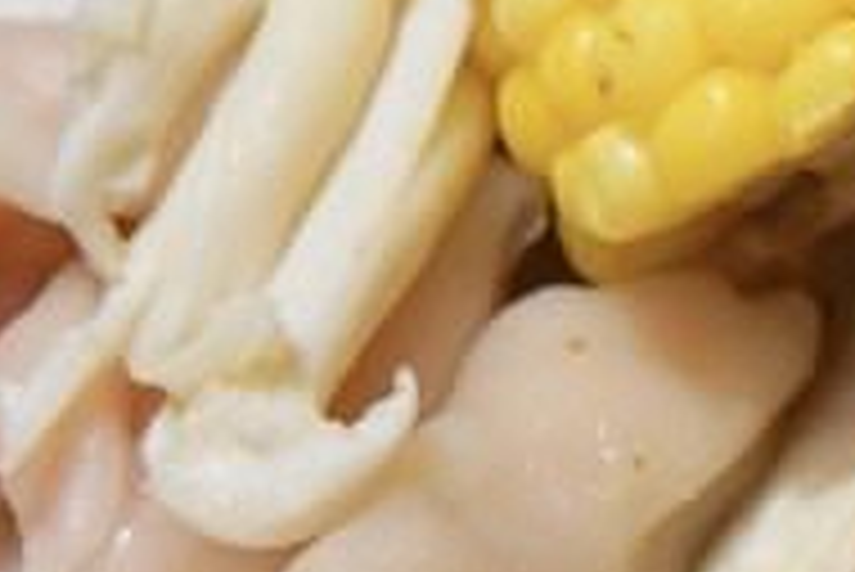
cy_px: 311
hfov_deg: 8.4
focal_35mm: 237
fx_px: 5633
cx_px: 1372
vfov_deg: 5.8
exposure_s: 1/60
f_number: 4
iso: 200
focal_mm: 30
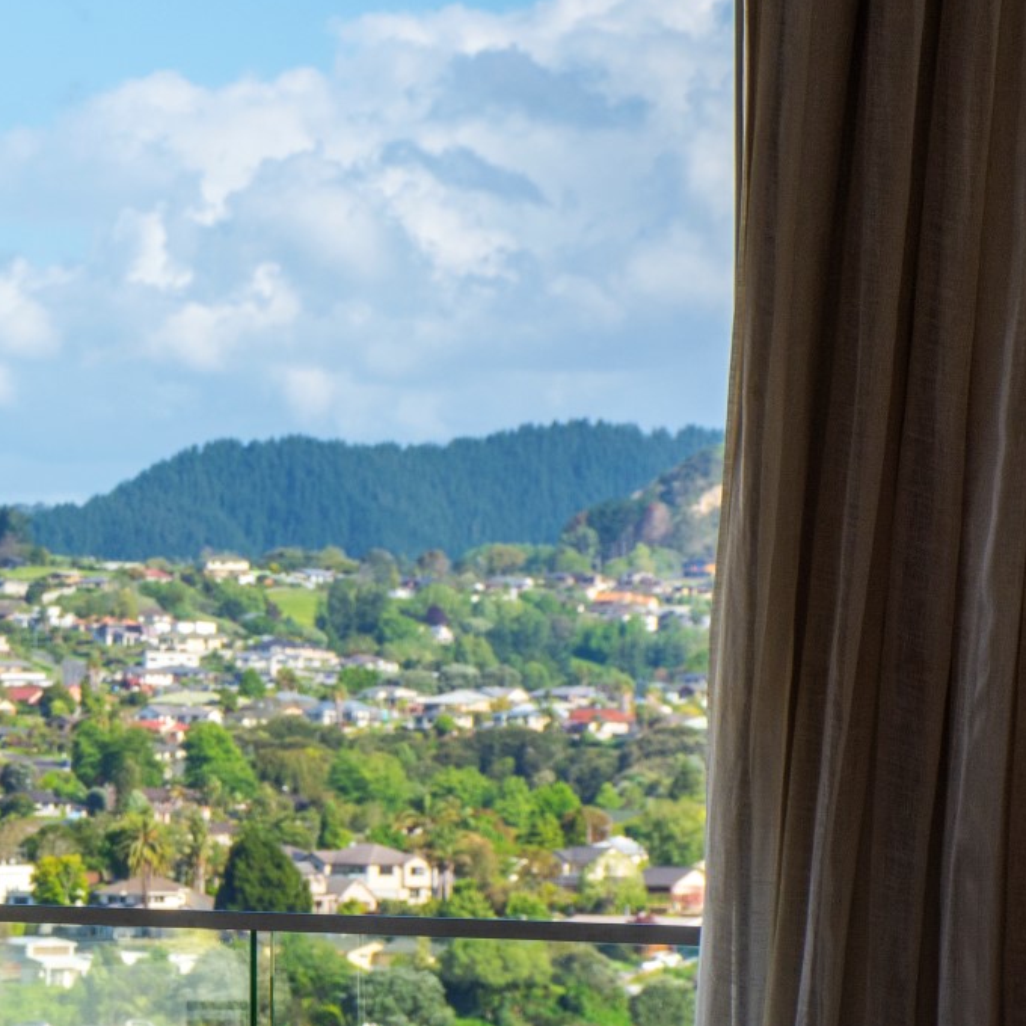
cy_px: 902
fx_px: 7478
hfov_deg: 7.7
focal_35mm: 223
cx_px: -365
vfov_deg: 7.8
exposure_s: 1/250
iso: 250
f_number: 11
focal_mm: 62
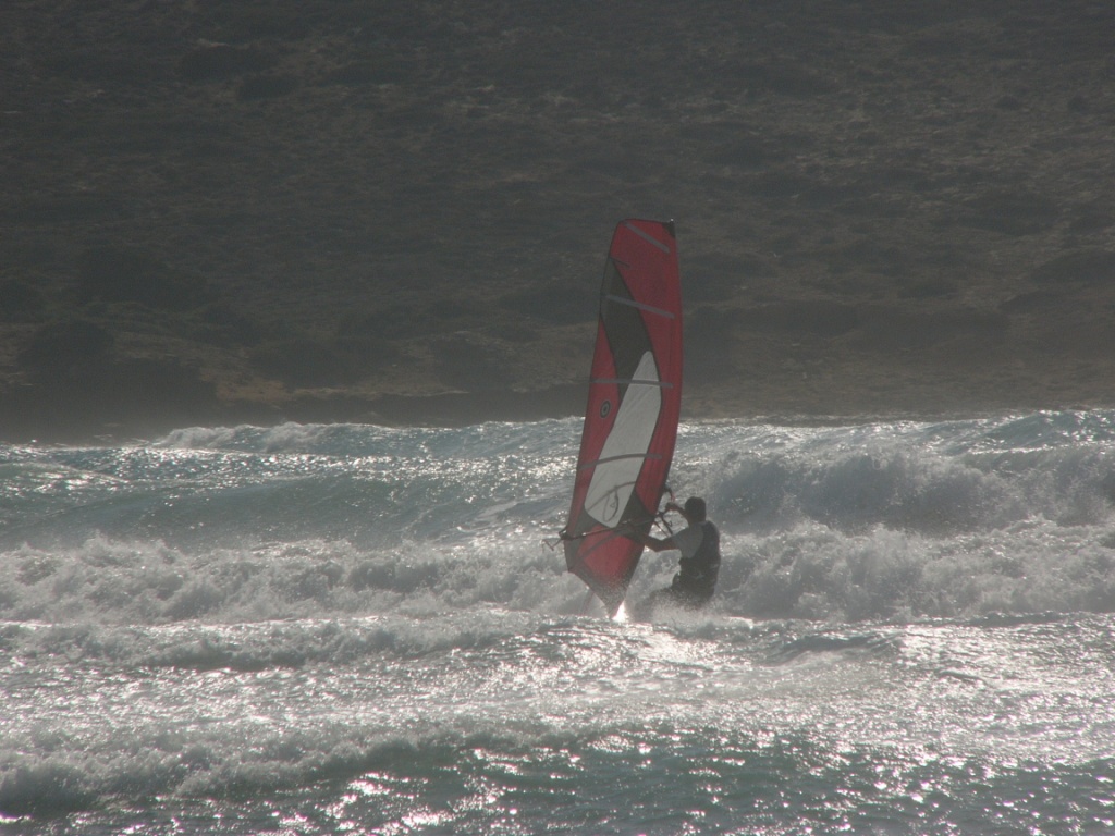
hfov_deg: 4.6
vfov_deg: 3.4
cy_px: 418
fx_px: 13915
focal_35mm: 432
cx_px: 558
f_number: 7.3
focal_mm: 72
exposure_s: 1/1300
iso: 50
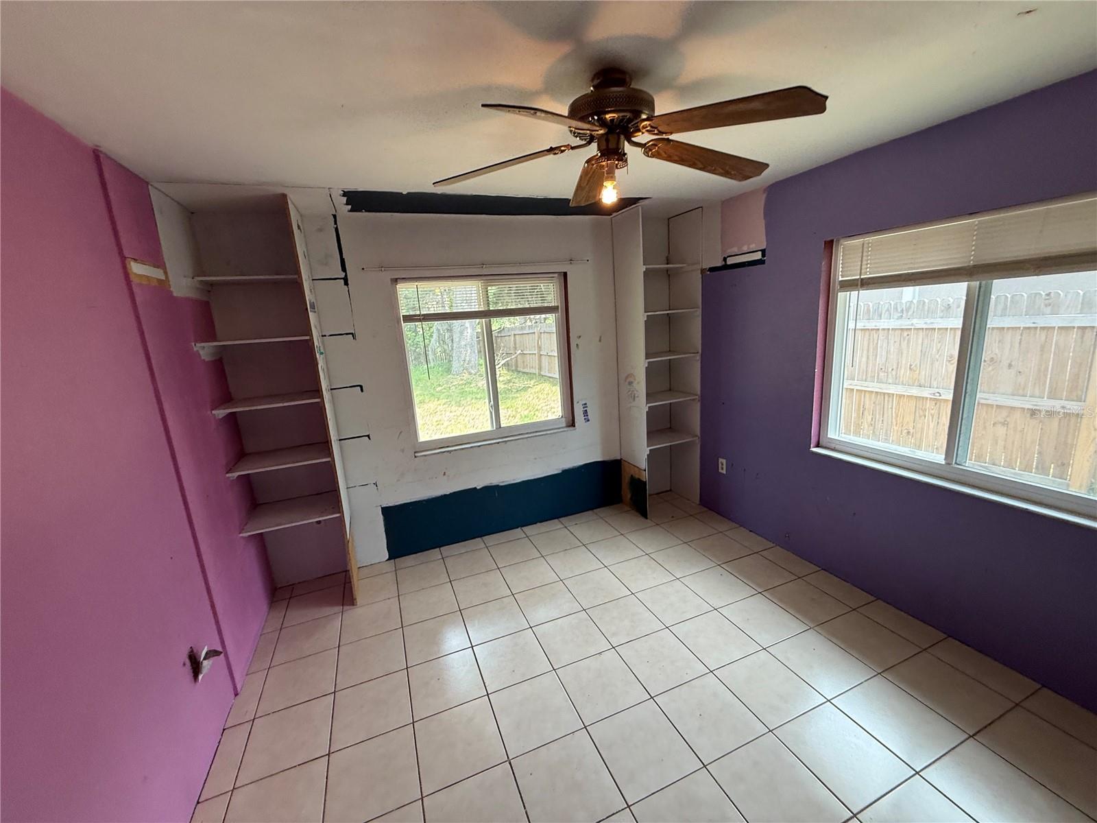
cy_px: 412
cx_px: 548
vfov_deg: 85.7
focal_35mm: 14
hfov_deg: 102.1
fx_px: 444
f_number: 2.2
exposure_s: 1/120
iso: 125
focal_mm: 2.22
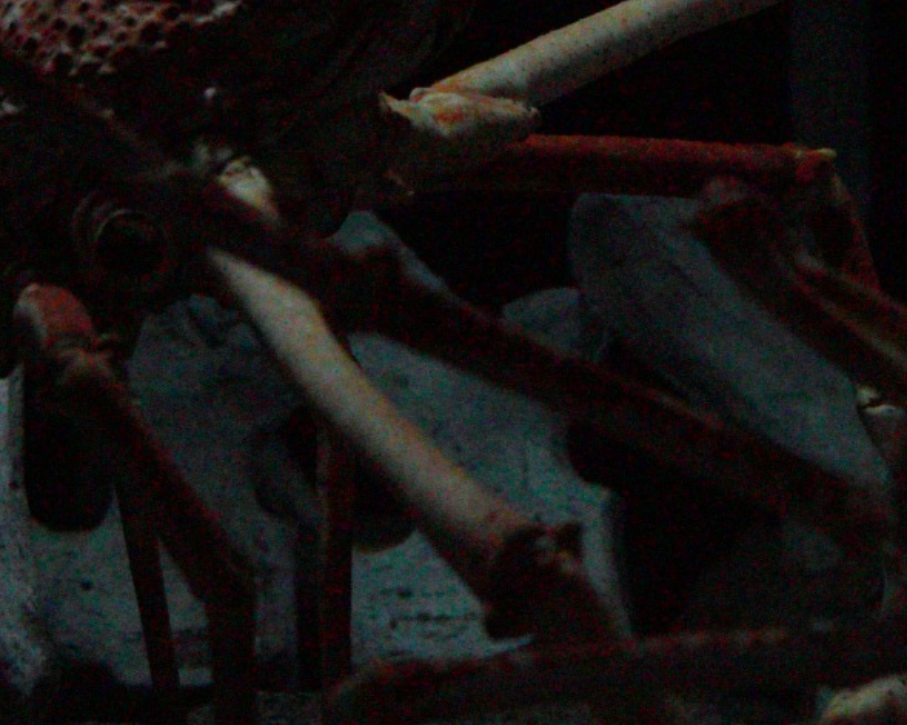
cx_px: 296
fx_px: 9340
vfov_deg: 4.4
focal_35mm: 348
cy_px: 191
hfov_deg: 5.6
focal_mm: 90
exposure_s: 1/161
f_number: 2.8
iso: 25600
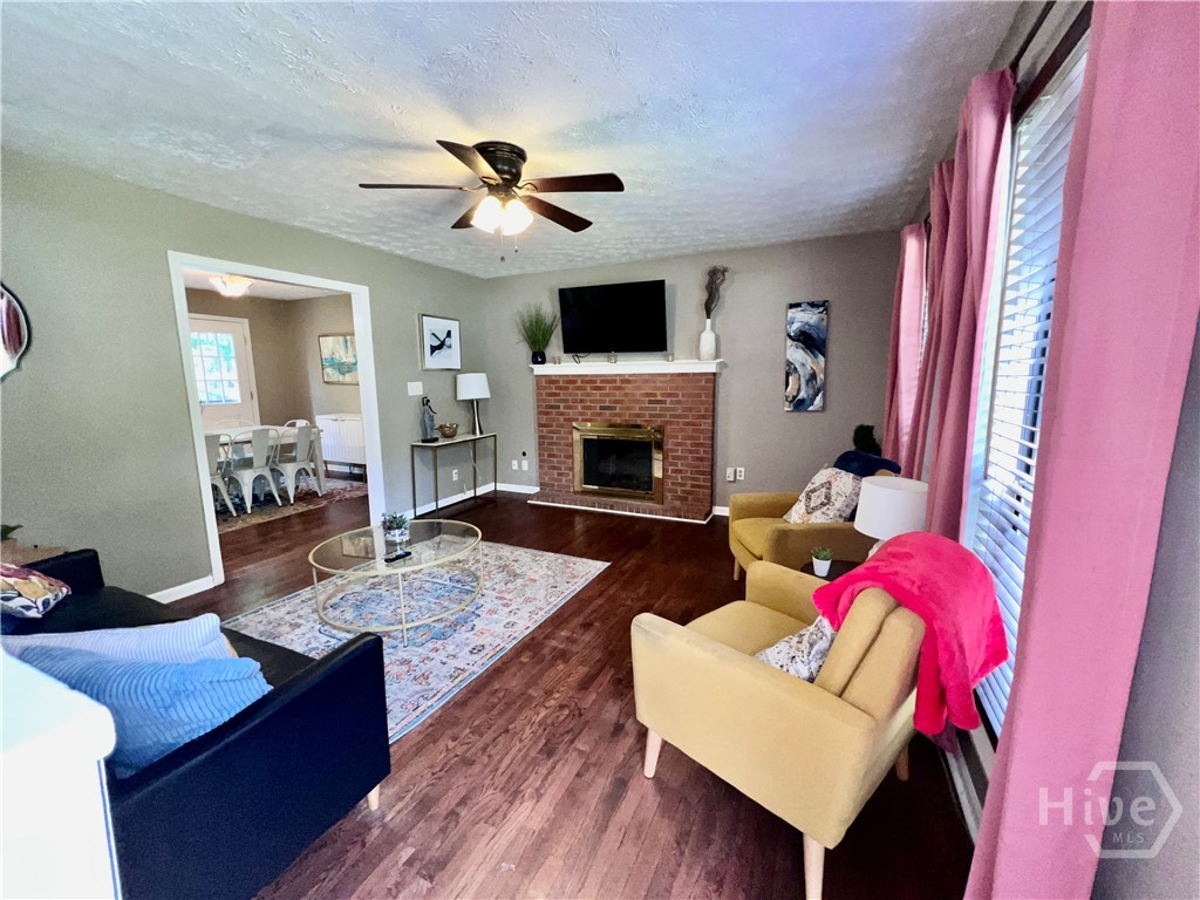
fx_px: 451
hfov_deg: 106.2
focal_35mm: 13
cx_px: 600
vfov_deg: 89.9
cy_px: 450
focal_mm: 1.57
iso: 160
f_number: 1.8
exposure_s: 1/60
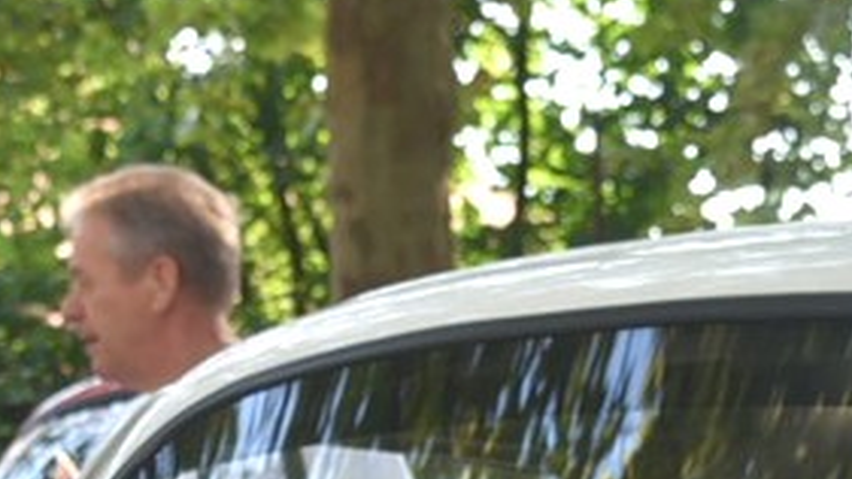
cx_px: 700
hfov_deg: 12.2
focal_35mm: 176
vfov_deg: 6.6
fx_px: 3976
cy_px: 1028
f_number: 5
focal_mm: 35
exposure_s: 1/100
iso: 400
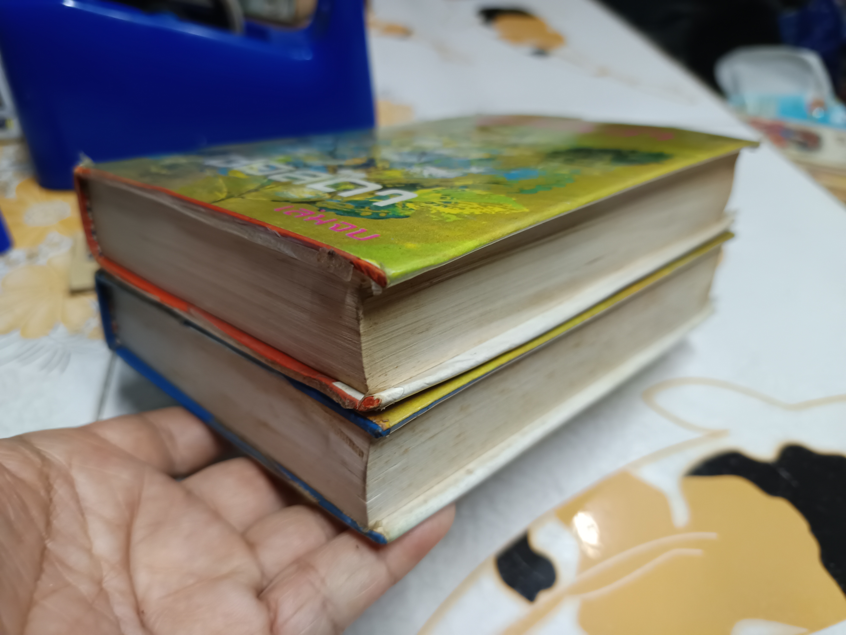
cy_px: 318
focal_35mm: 24
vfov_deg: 56.8
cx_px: 423
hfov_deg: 71.6
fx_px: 587
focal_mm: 5.31
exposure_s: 1/25
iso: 1031
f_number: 1.7
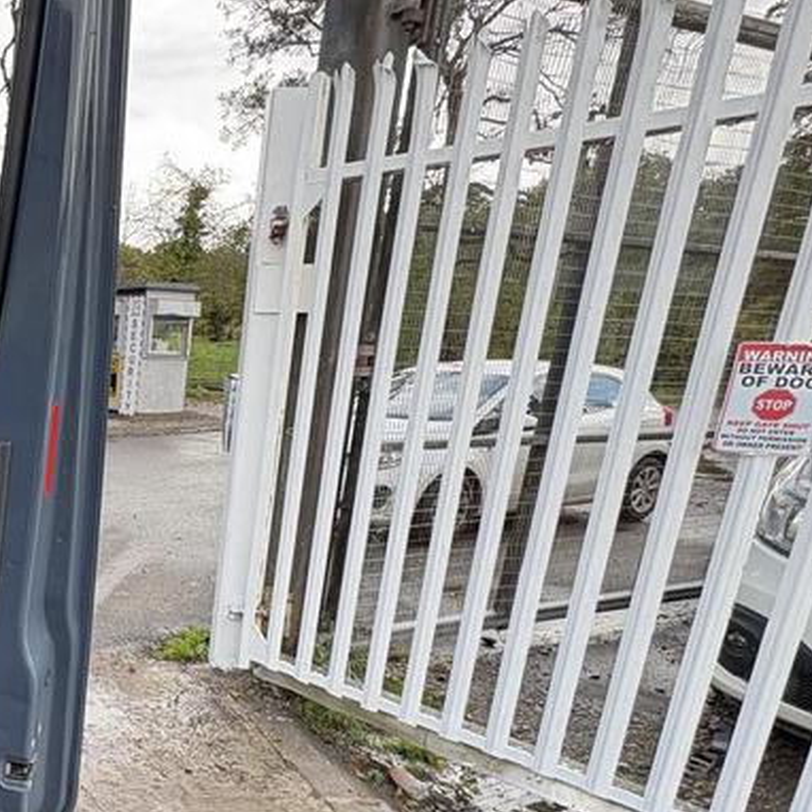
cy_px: 542
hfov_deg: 45.6
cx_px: -23
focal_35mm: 29
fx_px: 770
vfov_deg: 54.5
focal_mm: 2.22
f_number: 2.2
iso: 40
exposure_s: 1/174
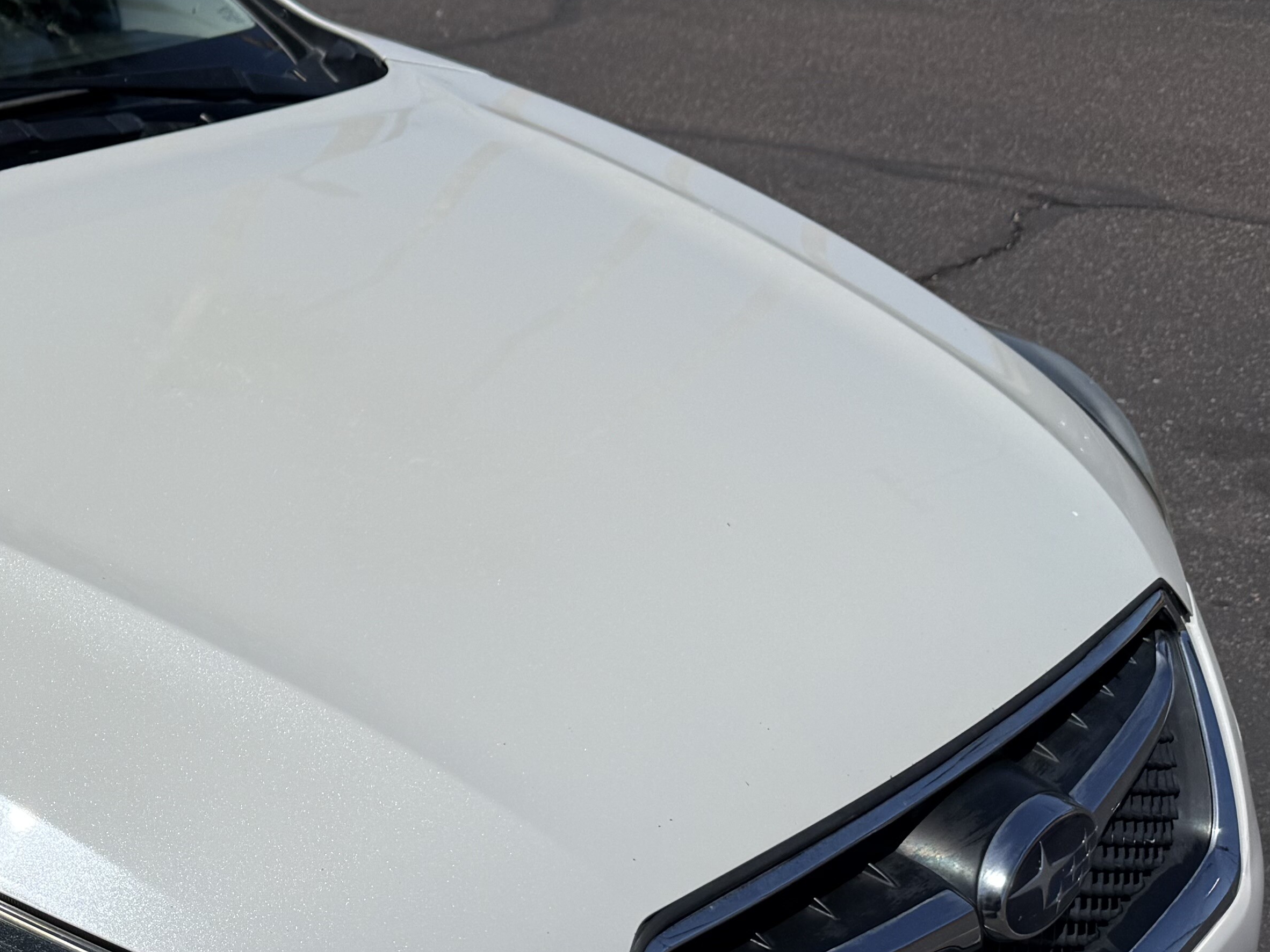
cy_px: 653
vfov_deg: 25.1
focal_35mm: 58
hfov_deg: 29.5
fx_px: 2128
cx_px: -178
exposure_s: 1/14286
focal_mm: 6.76
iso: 64
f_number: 1.78
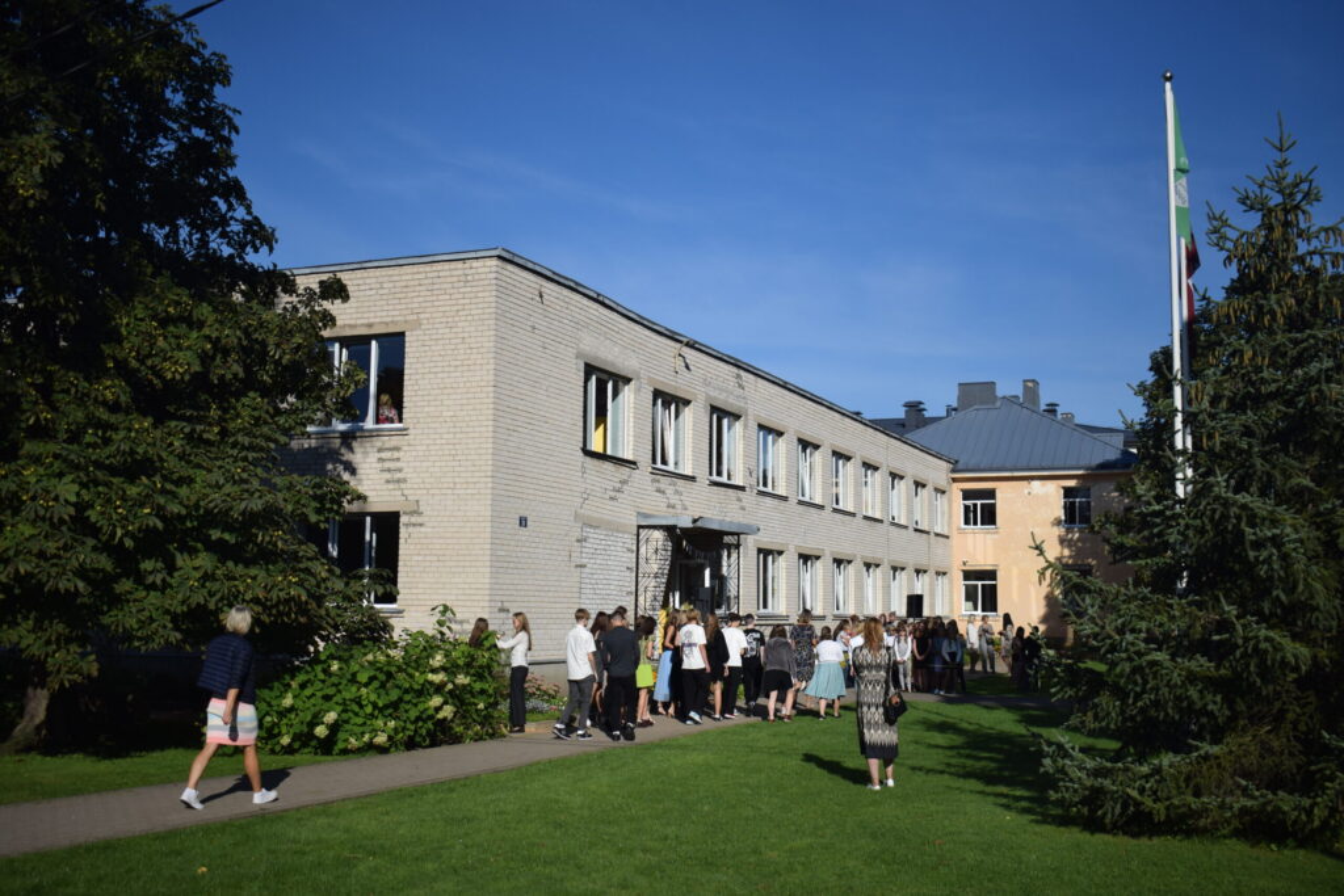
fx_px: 1512
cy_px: 448
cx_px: 672
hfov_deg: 47.9
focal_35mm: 40
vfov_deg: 33.0
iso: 250
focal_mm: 27
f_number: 4
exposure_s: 1/4000
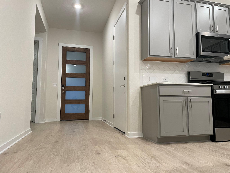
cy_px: 86
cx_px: 115
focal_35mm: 26
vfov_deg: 53.1
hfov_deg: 67.3
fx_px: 173
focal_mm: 4.2
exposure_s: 1/60
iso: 125
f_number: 1.6
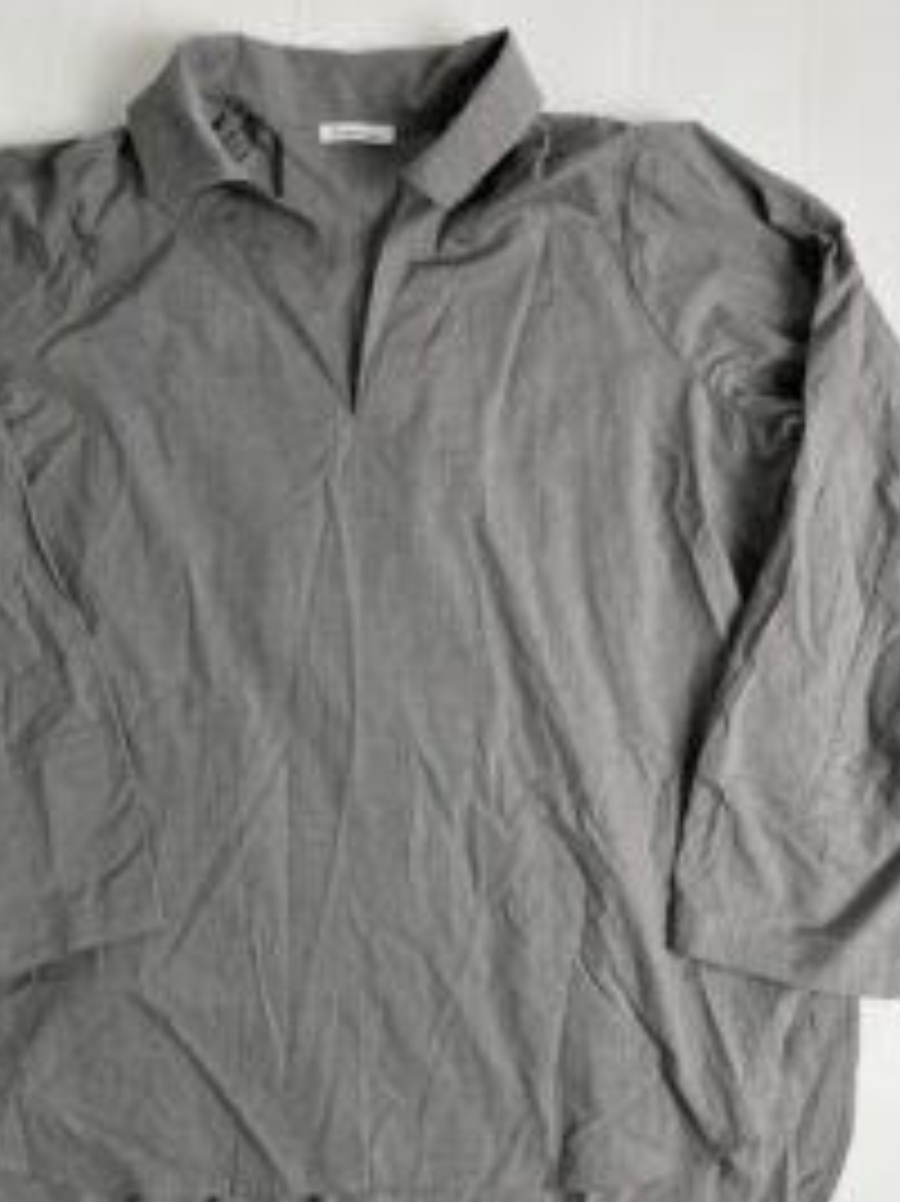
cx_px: 382
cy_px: 702
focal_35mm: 39
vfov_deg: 47.7
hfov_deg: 36.7
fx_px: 1353
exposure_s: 1/100
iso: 32
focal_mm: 5.1
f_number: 1.6
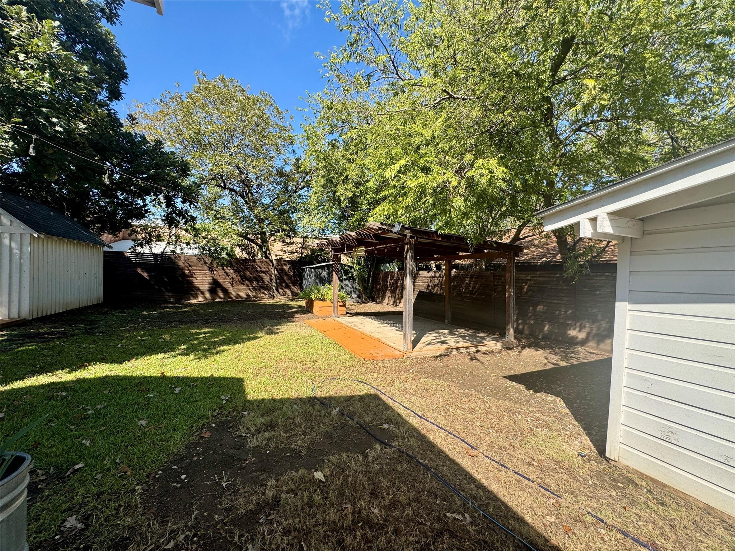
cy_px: 276
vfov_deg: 85.7
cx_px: 368
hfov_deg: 102.1
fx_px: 297
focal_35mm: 14
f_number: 2.2
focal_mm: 2.22
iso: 40
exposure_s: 1/804
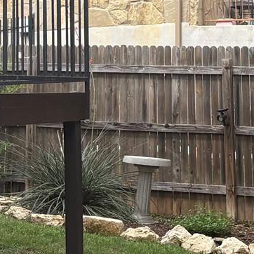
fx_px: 1079
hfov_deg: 13.4
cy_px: -55
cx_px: 149
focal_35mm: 130
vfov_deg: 13.1
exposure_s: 1/1953
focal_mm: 5.96
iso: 64
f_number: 1.6
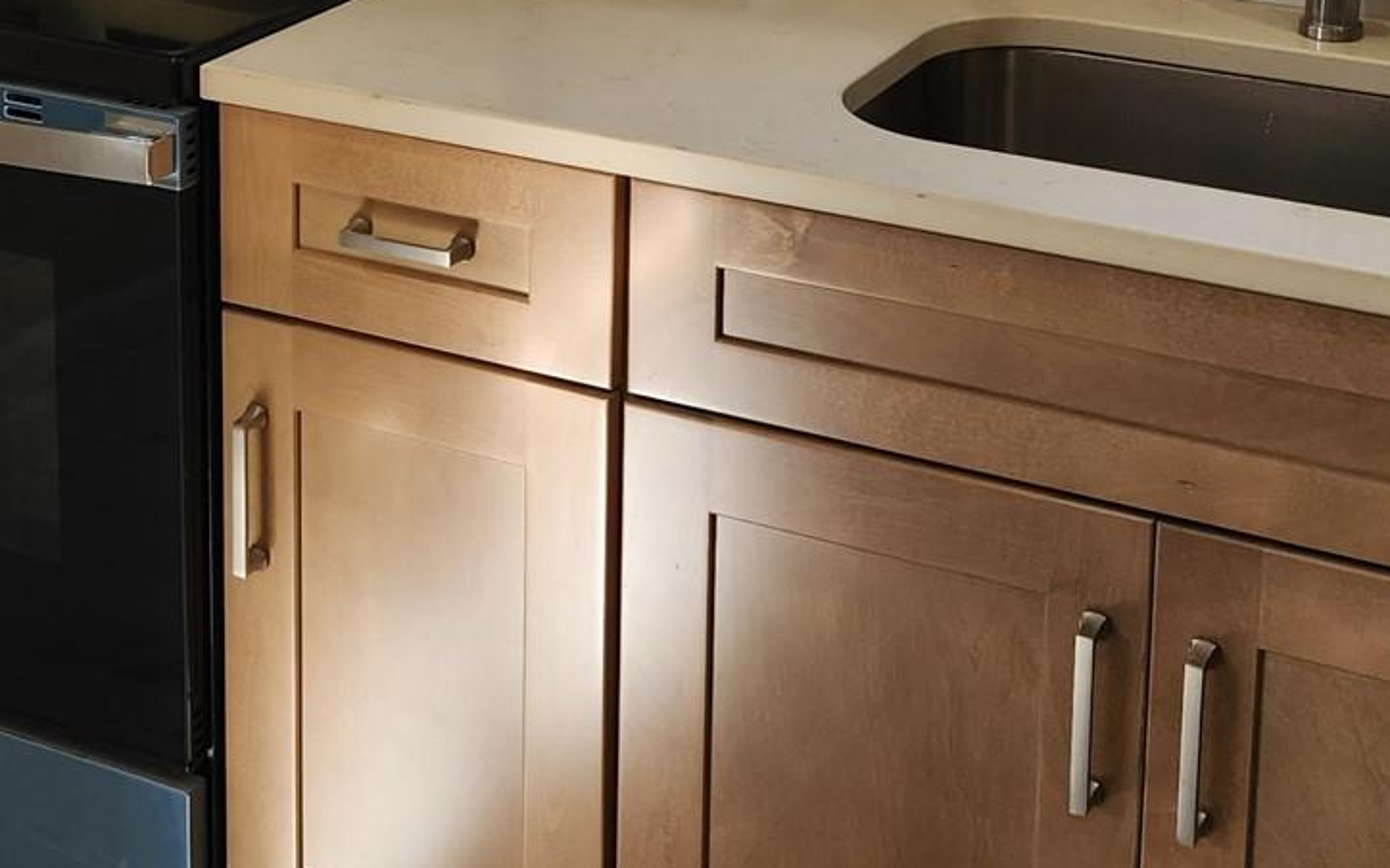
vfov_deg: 17.9
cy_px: -196
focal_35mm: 69
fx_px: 2613
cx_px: 491
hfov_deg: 29.6
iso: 64
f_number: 1.8
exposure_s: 1/180
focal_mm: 5.4
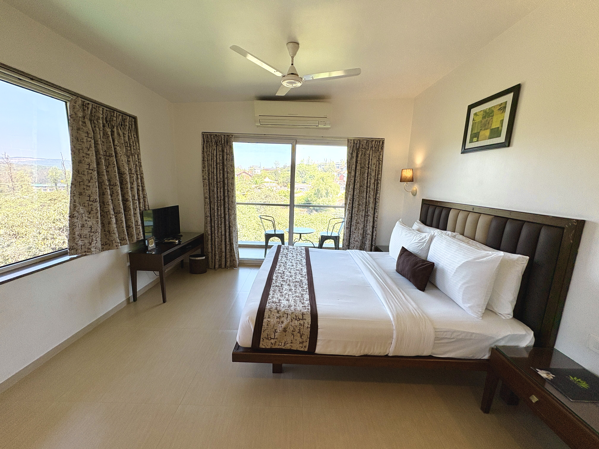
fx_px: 242
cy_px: 224
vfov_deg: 85.7
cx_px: 300
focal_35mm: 14
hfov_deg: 102.1
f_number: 2.2
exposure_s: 1/245
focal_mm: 2.22
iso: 50
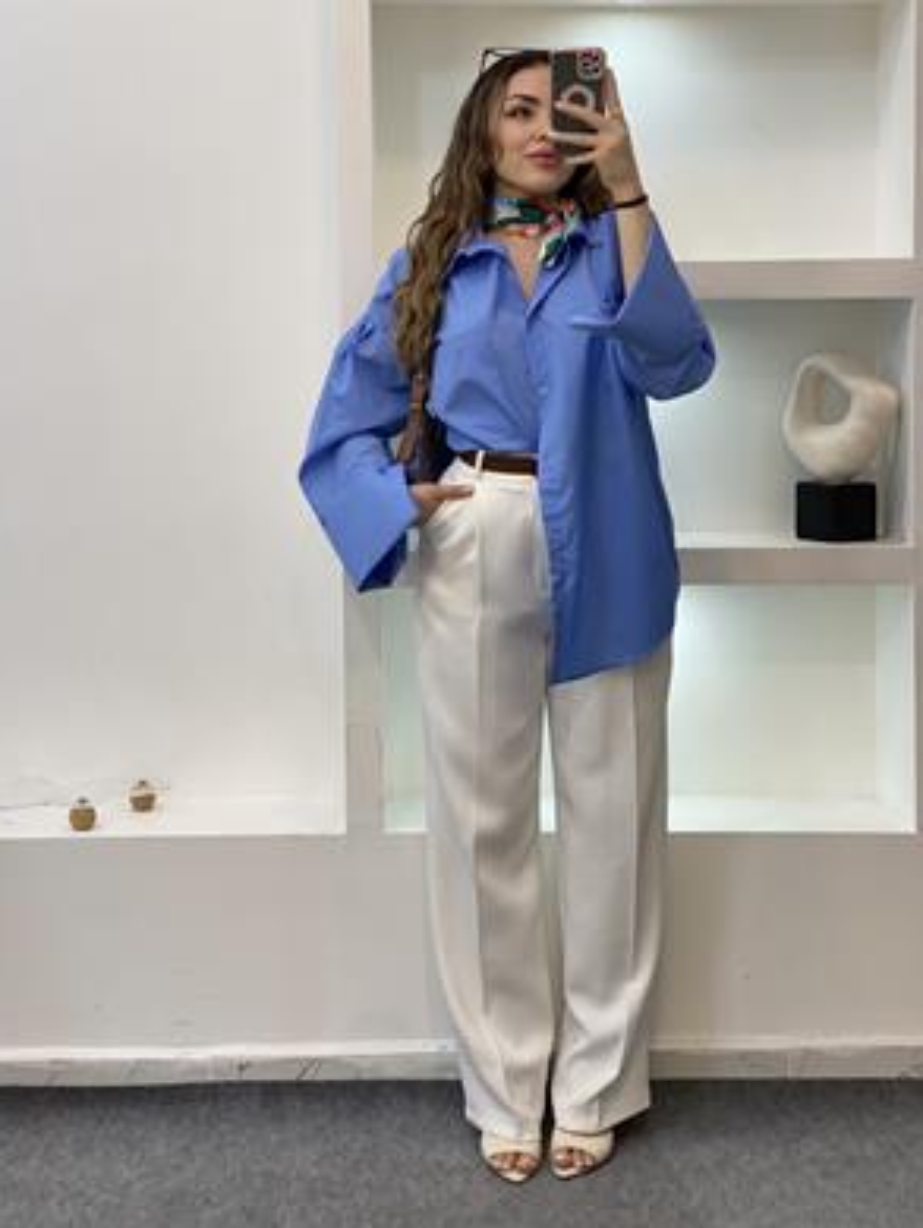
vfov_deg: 34.9
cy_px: 597
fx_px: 1953
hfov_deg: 26.6
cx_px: 457
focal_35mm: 55
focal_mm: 6
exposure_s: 1/100
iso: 80
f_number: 2
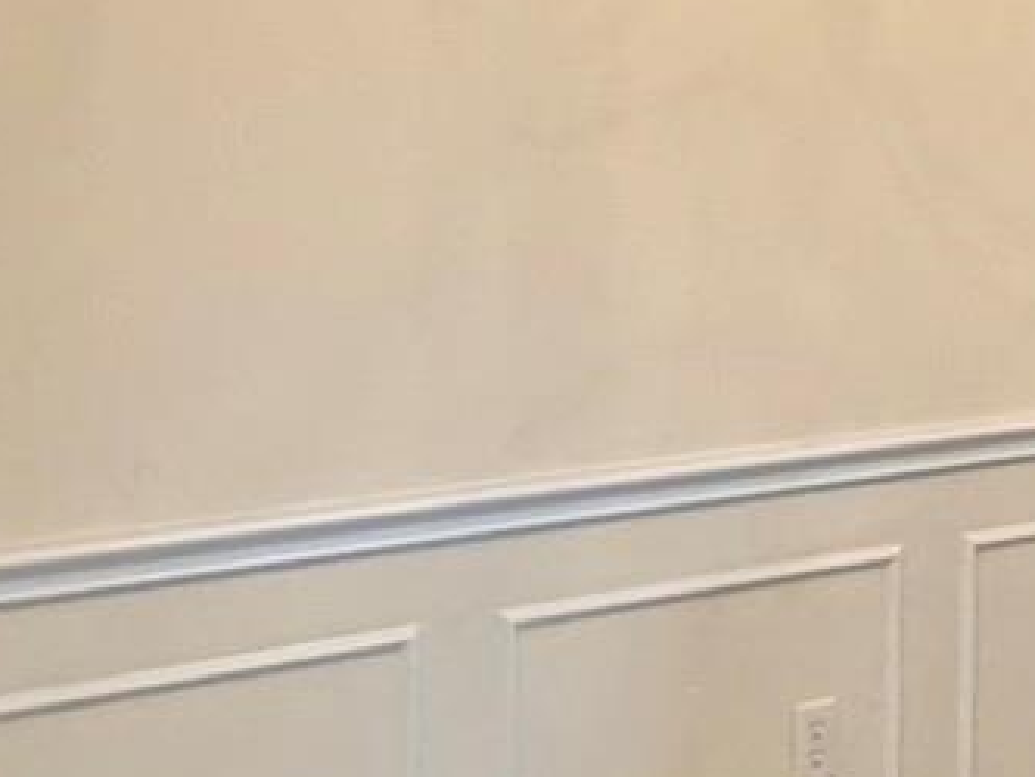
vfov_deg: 17.0
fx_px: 2572
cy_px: 121
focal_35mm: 86
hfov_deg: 21.8
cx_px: 1079
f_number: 2.2
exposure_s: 1/60
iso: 200
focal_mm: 2.22
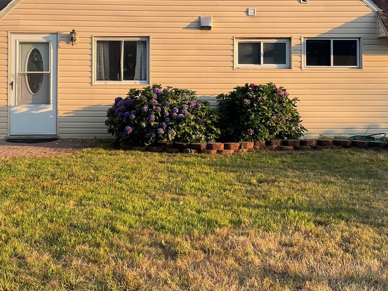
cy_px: 83
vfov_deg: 28.8
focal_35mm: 50
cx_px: 167
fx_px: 560
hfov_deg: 38.1
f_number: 1.6
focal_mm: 4.2
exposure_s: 1/972
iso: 32
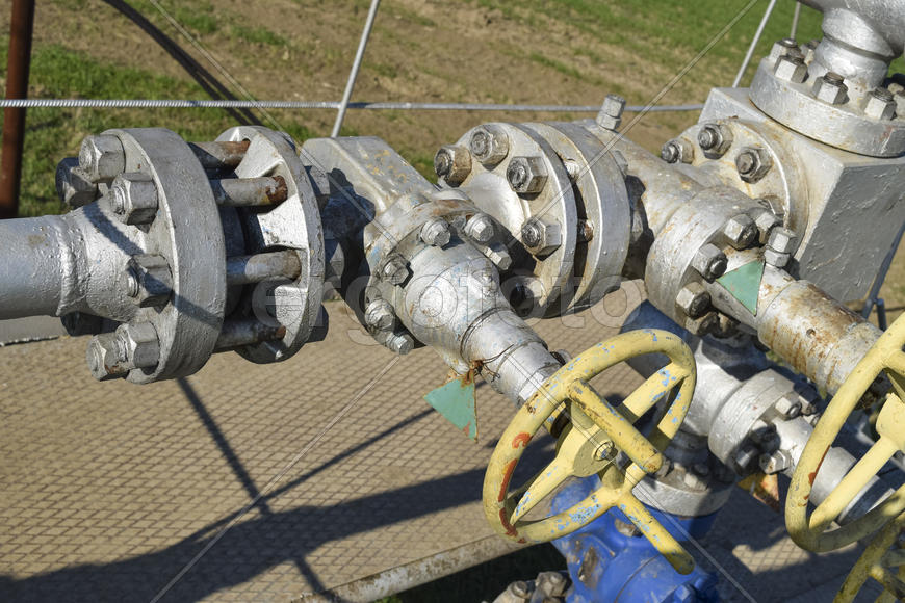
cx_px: 452
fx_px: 1131
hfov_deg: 43.6
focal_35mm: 45
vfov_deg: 29.9
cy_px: 302
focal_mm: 30
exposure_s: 1/500
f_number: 8
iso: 100
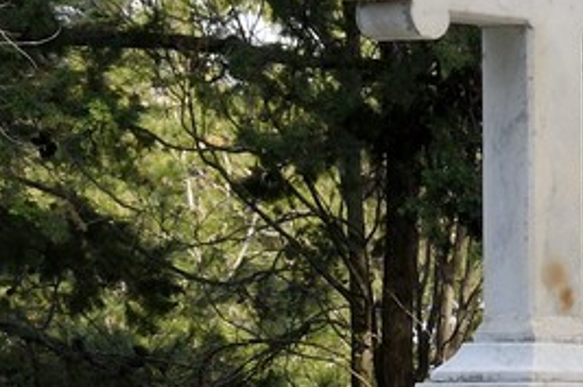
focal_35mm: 216
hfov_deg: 8.2
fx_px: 3492
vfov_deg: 6.3
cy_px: 553
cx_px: 1740
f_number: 11
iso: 400
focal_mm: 36
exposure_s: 1/100
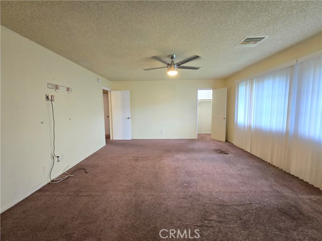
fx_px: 121
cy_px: 120
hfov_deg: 106.2
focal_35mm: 13
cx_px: 161
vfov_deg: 89.9
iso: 1250
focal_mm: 2.2
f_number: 2.2
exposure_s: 1/60
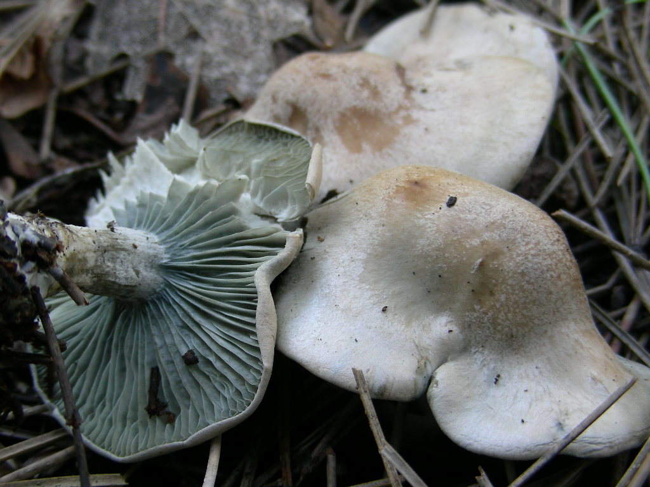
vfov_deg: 21.0
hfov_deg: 27.8
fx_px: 1314
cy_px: 244
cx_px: 325
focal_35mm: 70
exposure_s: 1/15.6
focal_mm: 11.7
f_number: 3.5
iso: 50
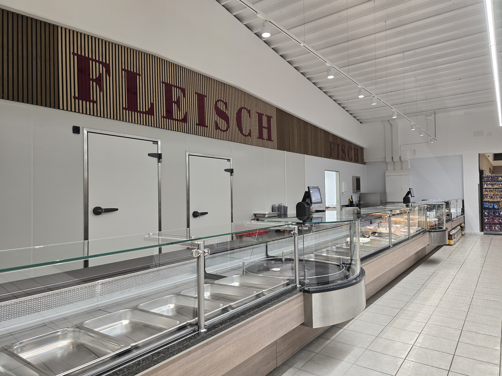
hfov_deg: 73.9
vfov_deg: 58.9
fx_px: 334
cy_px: 188
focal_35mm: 23
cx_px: 251
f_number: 1.7
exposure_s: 1/180
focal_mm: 6.3
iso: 125
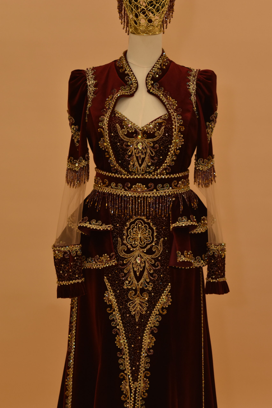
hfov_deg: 16.6
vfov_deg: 24.6
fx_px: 935
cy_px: 204
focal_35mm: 82
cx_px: 136
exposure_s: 1/100
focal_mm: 55
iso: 400
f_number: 5.6
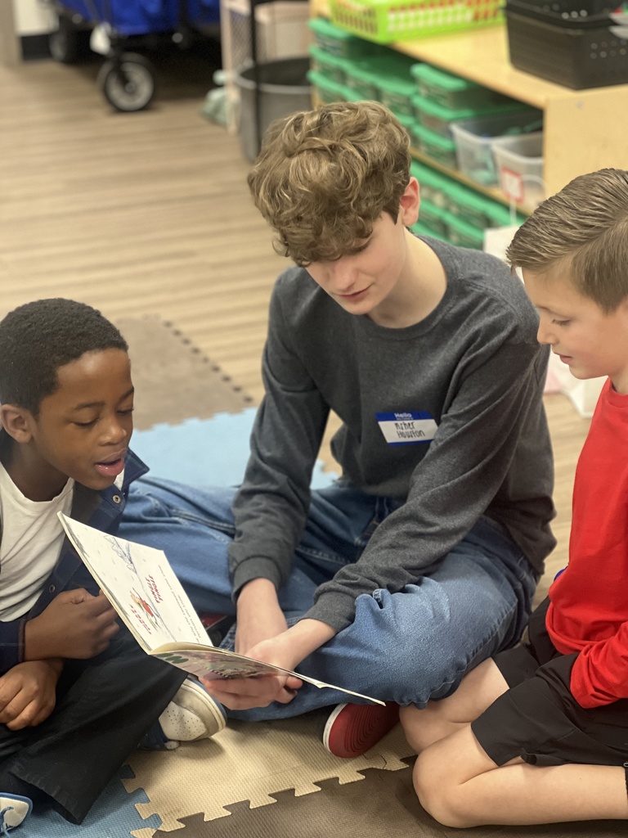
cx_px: 314
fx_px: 1863
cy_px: 419
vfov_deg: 25.3
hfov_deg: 19.1
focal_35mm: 77
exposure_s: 1/40
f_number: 2.8
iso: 400
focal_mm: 9
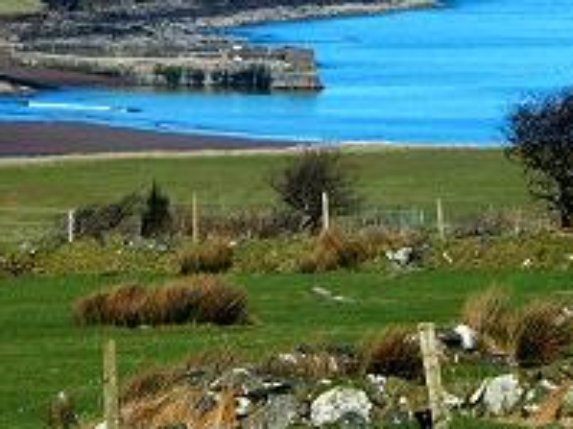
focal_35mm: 409
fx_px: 6766
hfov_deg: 4.8
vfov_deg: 3.6
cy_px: 168
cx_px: 245
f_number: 5.6
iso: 200
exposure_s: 1/1250
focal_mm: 41.7
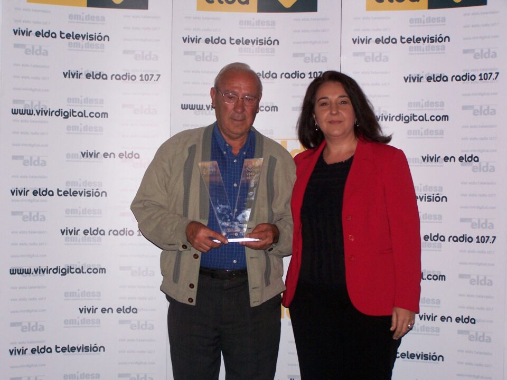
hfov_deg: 26.0
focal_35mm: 75
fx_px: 1098
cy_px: 190
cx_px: 254
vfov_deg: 19.6
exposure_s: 1/80
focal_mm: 12.4
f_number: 3.2
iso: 140
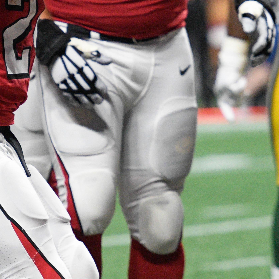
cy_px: -32
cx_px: 2
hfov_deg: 2.4
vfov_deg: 2.4
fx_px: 6620
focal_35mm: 726
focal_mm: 170
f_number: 2.8
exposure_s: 1/2500
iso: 5000
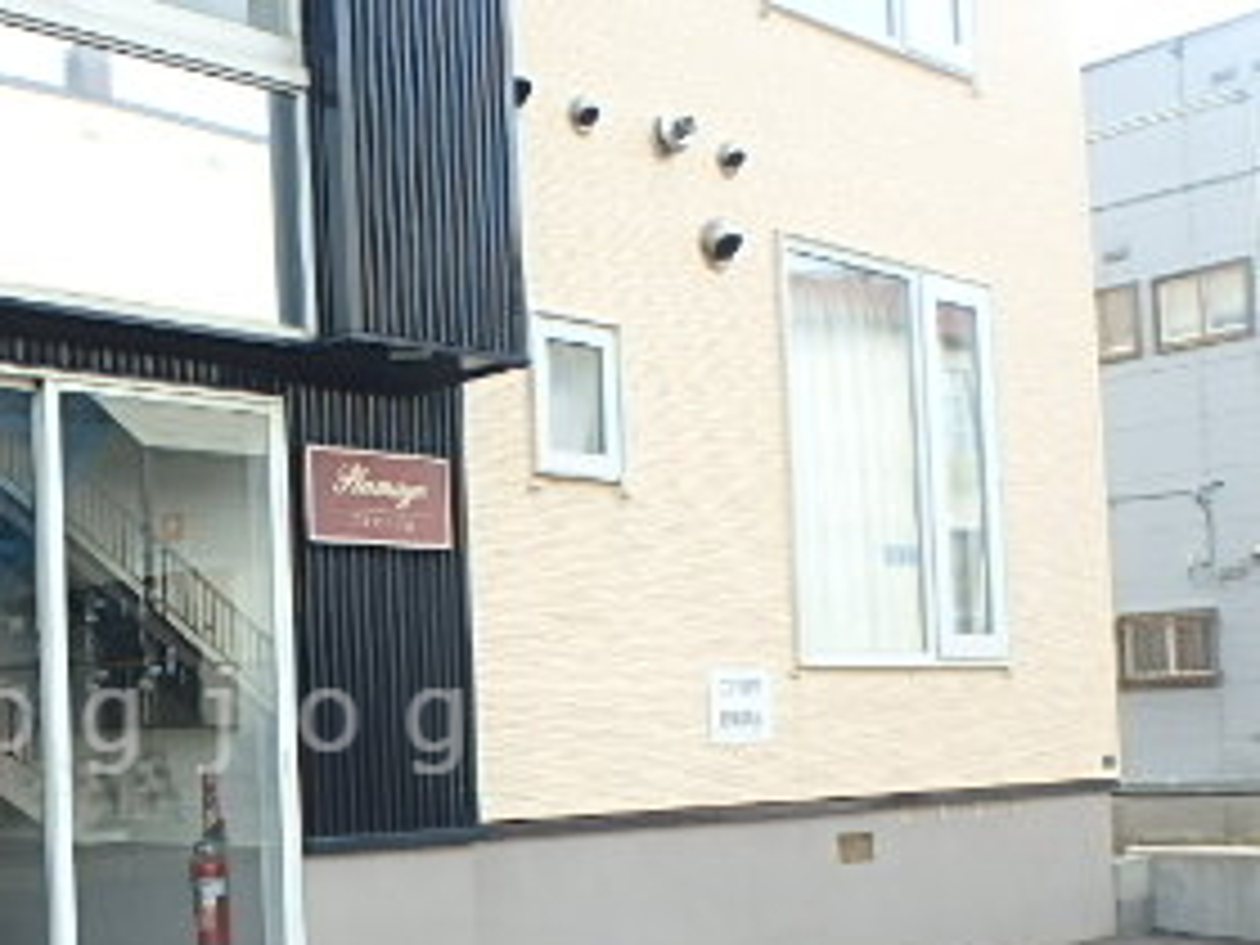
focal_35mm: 48
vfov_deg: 29.7
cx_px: 180
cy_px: 720
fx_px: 1747
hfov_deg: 37.6
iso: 125
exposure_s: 1/250
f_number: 3.5
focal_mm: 3.7
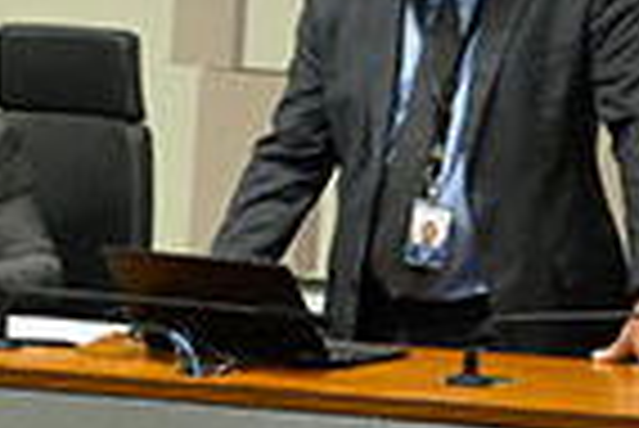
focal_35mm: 235
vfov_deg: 5.8
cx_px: -950
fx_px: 4175
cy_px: 725
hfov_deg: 8.0
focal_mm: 26.5
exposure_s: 1/200
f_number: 2.8
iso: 1600
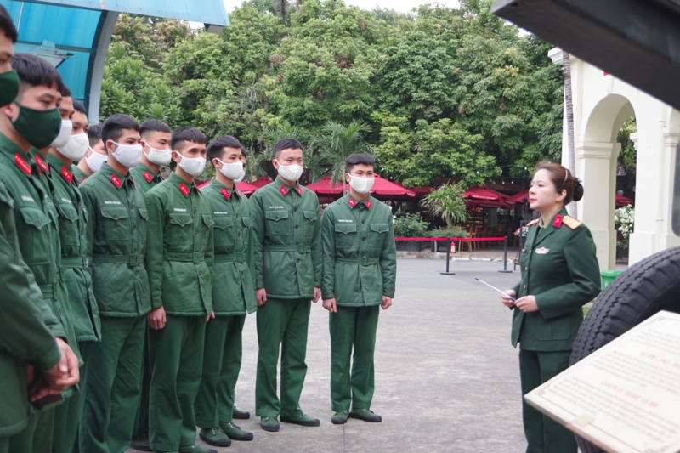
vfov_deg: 29.2
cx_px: 340
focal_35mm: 46
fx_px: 869
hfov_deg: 42.8
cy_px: 226
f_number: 4.5
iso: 200
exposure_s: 1/125
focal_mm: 31
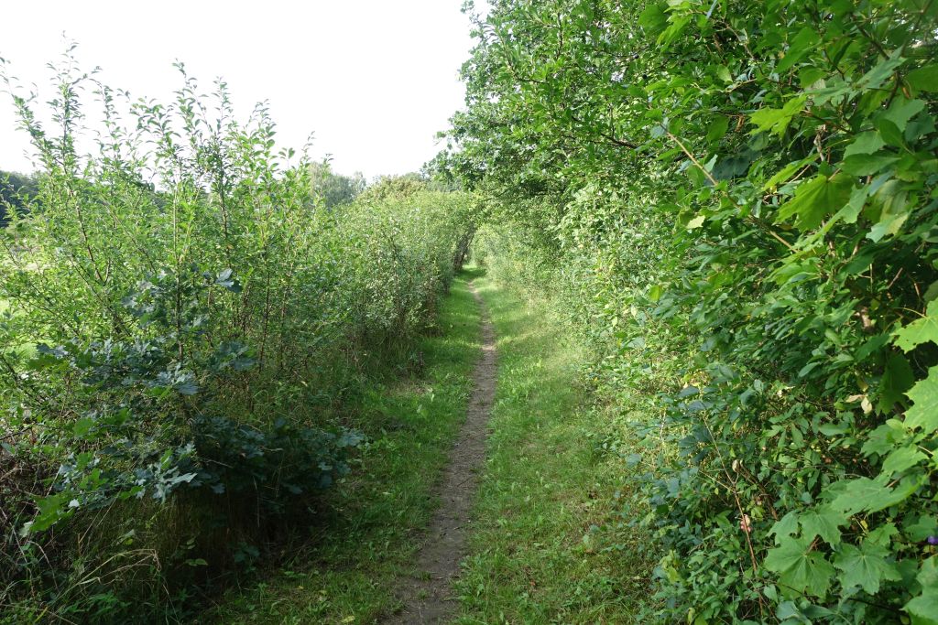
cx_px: 469
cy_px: 312
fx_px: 625
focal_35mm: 24
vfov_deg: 53.1
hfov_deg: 73.7
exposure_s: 1/125
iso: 125
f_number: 4
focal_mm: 8.8
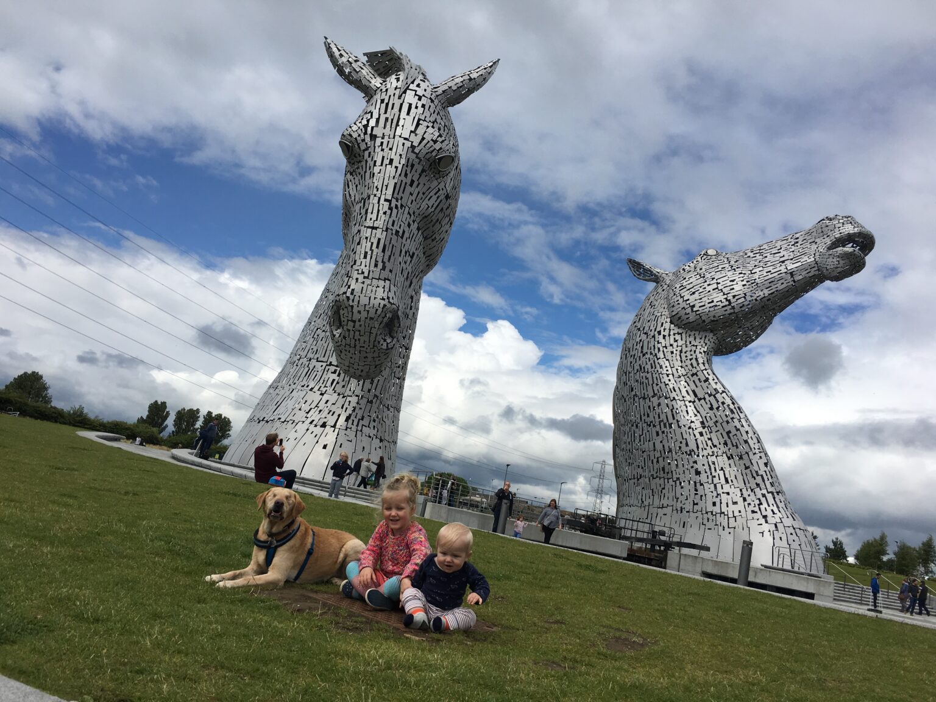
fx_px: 784
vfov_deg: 48.2
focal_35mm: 29
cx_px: 468
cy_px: 351
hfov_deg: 61.7
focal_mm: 4.15
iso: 25
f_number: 2.2
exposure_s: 1/3497
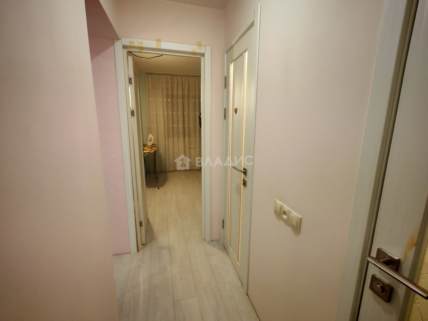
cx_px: 214
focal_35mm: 16
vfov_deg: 78.1
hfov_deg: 94.5
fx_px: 198
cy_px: 160
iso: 320
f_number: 2.2
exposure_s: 1/30
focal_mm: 1.96
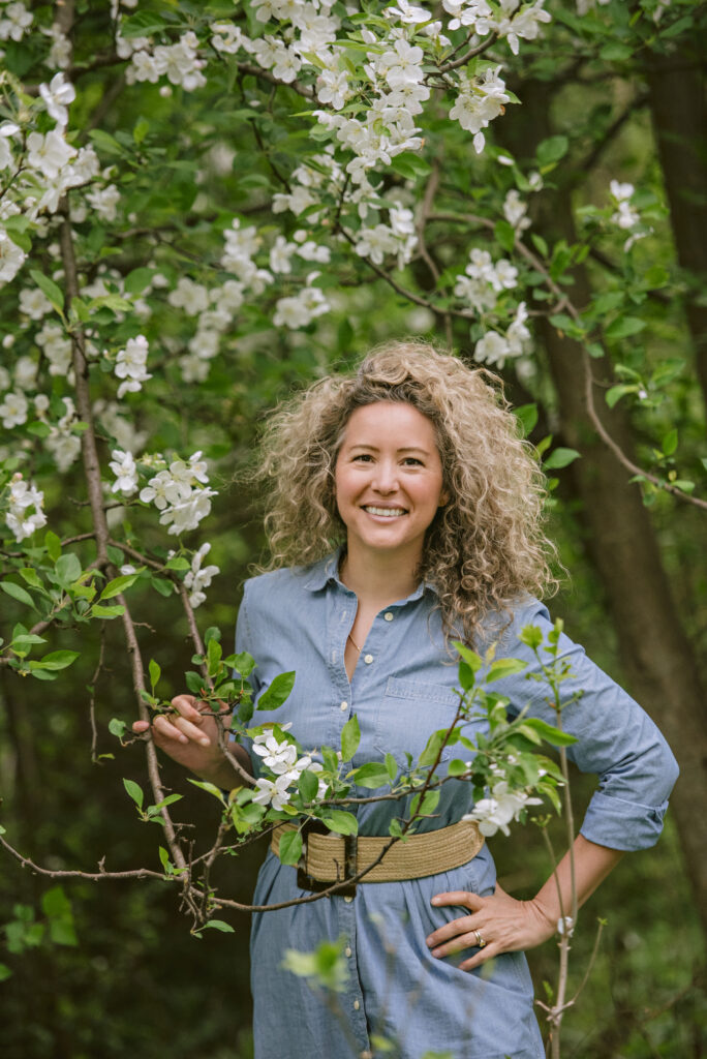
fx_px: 4707
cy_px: 530
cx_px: 354
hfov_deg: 8.6
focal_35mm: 160
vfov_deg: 12.8
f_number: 2.8
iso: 800
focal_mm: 160
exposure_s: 1/2500
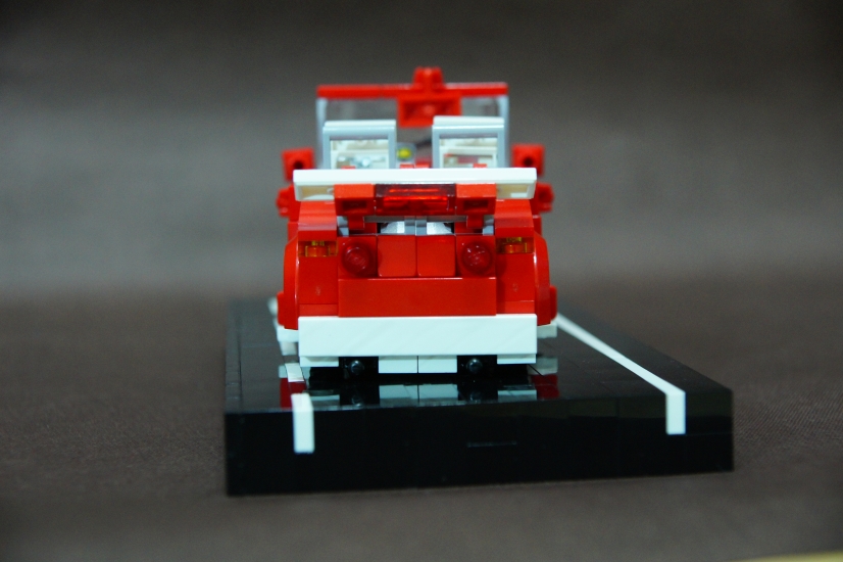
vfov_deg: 18.2
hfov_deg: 27.0
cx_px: 422
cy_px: 281
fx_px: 1755
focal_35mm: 75
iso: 1600
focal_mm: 50
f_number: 5.6
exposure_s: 1/15
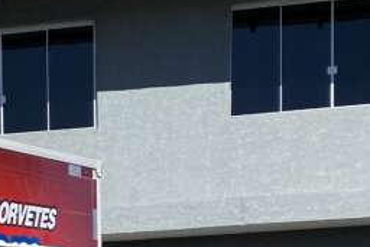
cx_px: -348
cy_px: 500
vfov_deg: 10.9
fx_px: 1172
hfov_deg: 14.9
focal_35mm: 114
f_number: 1.8
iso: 32
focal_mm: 4.25
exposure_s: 1/5025
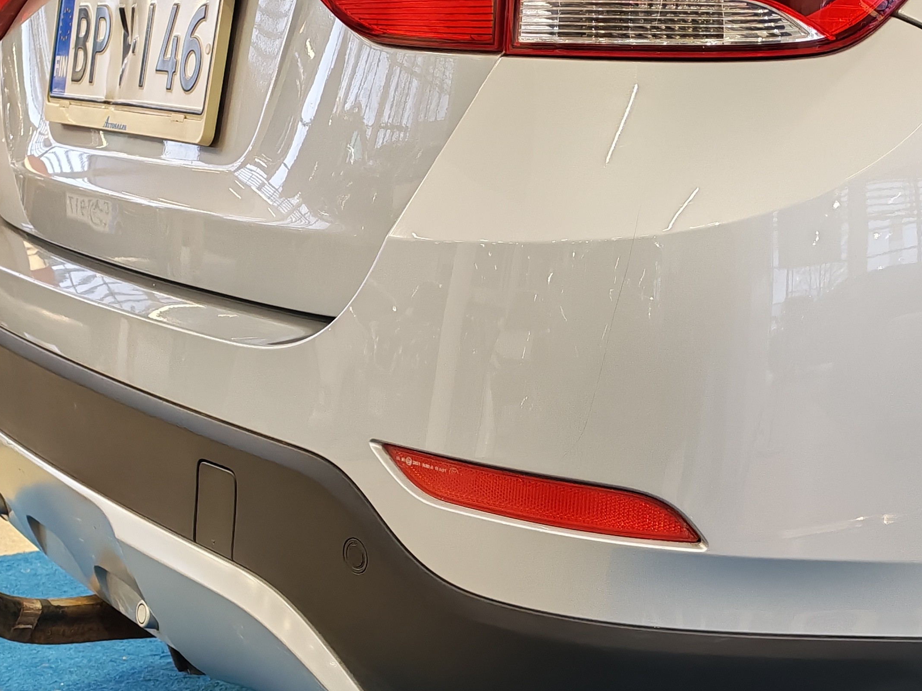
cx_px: 634
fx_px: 1731
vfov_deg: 22.2
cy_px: 588
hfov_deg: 29.6
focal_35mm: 65
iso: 500
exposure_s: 1/100
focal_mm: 6.12
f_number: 1.9
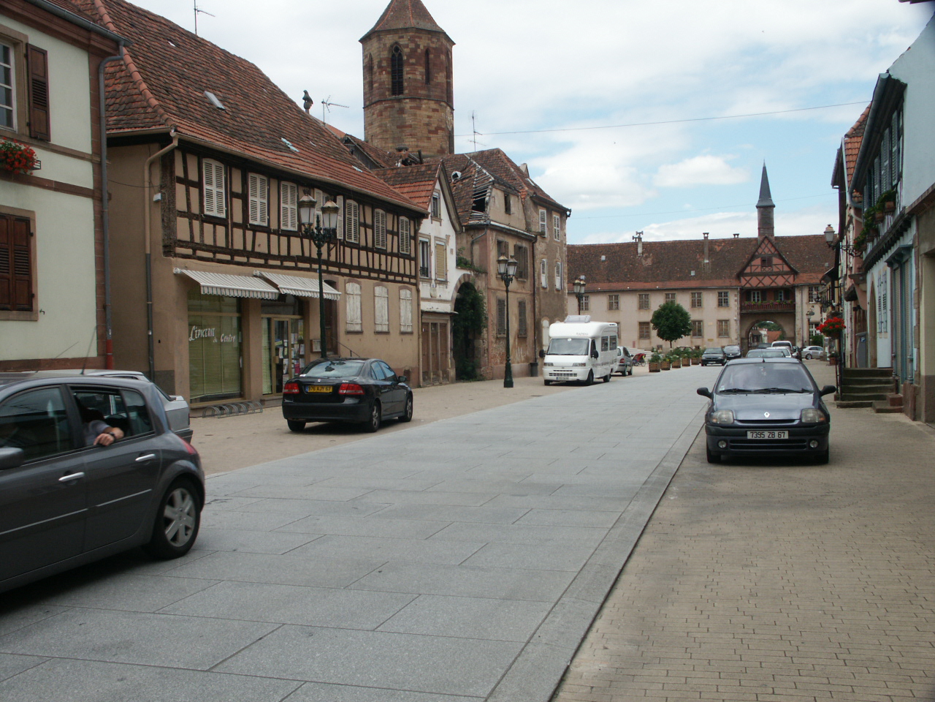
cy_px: 351
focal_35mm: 35
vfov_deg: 40.7
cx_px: 468
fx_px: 945
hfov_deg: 52.6
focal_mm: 9.01
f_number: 6.7
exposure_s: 1/250
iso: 100
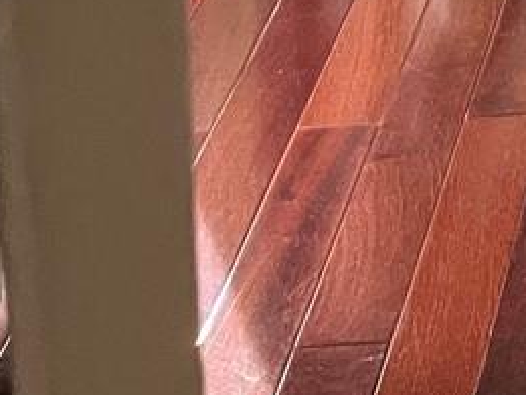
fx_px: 2431
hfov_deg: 10.1
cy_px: -725
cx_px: 1404
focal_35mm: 160
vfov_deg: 8.1
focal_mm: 5.1
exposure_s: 1/60
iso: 200
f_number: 1.6
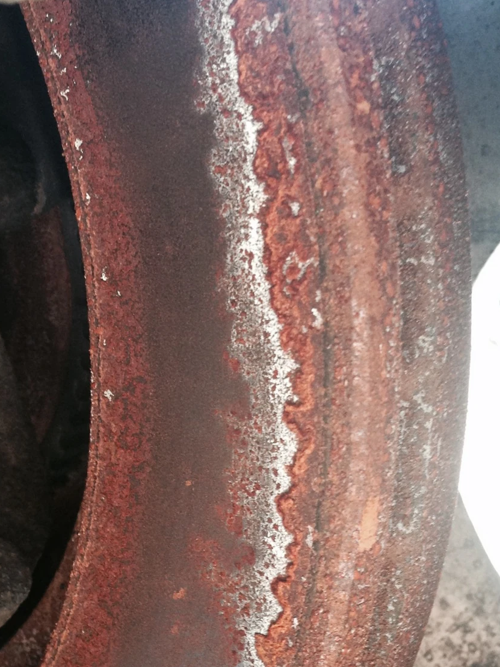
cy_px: 409
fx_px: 1175
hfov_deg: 23.8
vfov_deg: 31.6
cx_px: 122
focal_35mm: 61
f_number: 2.4
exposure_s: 1/20
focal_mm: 4.12
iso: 160
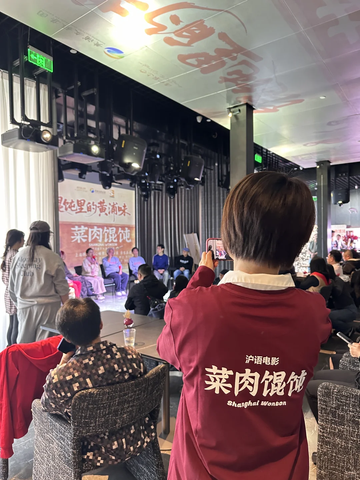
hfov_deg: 56.8
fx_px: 333
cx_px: 180
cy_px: 240
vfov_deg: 71.6
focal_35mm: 24
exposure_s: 1/60
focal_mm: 6.86
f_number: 1.78
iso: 500
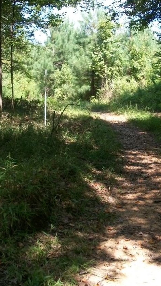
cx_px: 89
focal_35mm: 50
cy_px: 136
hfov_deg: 24.0
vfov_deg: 41.3
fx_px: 379
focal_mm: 5.7
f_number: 2.9
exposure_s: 1/250
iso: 80
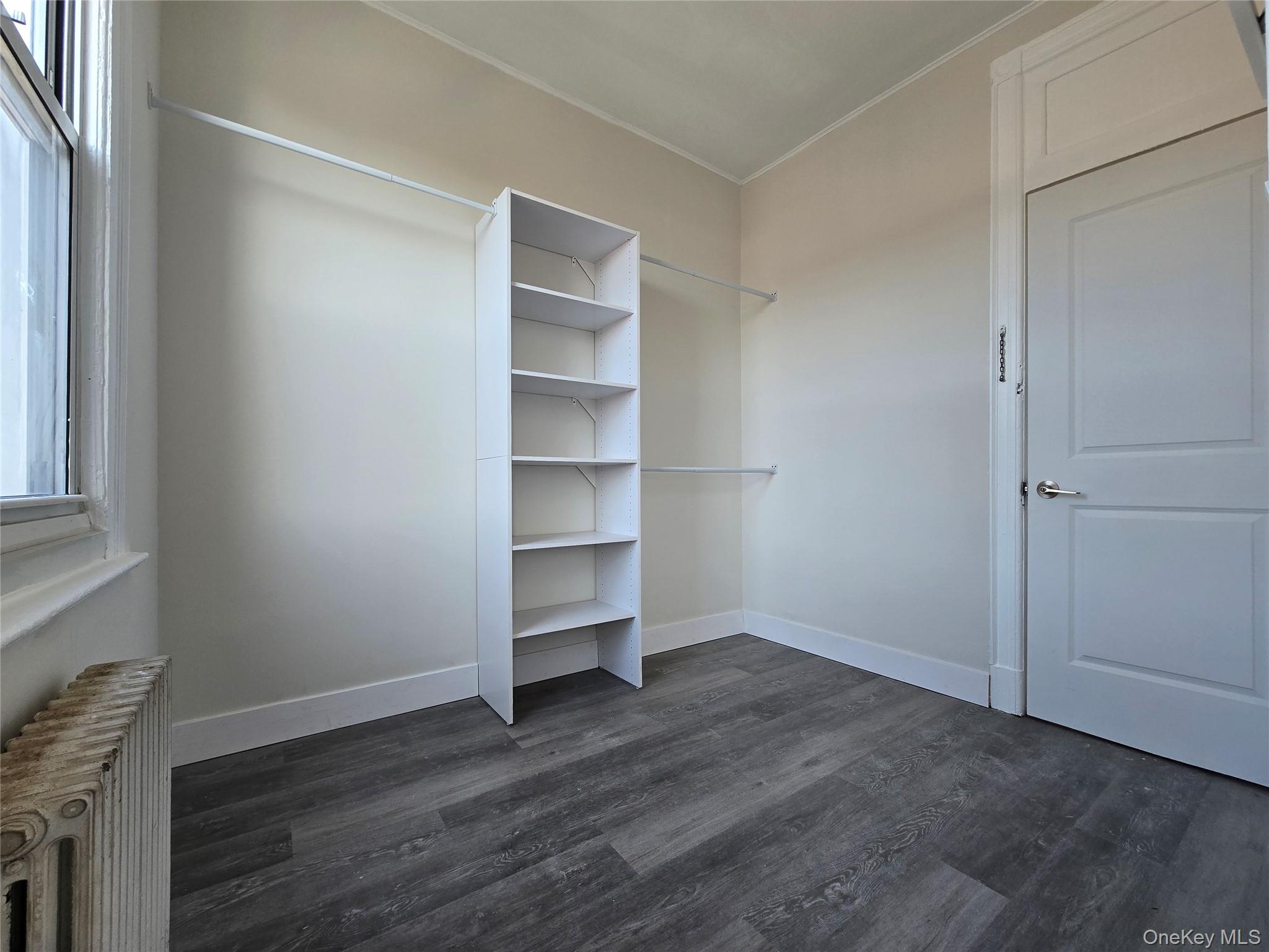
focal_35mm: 13
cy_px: 476
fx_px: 477
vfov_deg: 89.9
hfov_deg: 106.2
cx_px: 634
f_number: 2.2
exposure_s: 1/60
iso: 64
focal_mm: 2.2
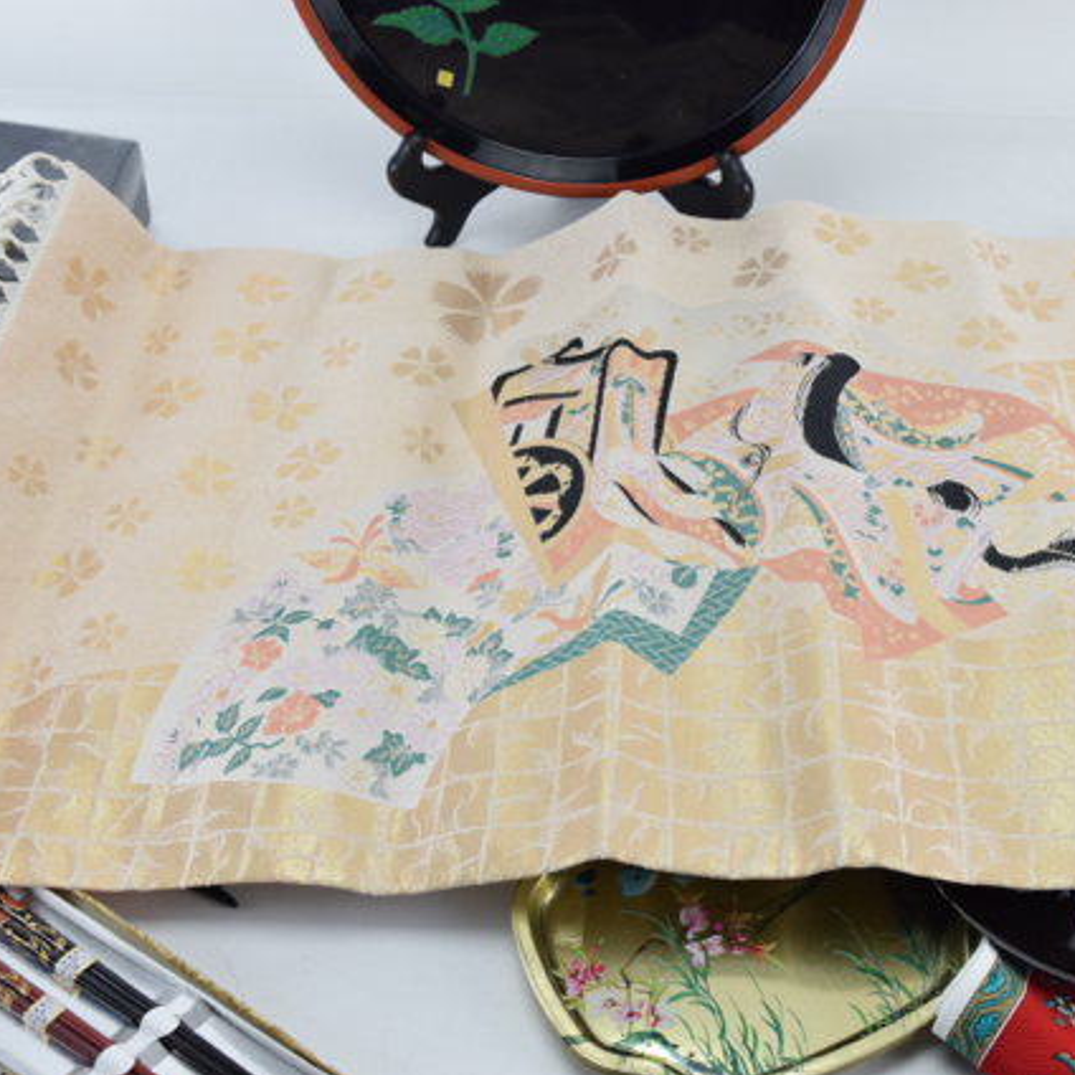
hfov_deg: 33.9
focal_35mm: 50
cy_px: 539
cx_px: 641
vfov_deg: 34.0
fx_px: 1757
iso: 800
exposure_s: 1/125
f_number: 6.3
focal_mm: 26
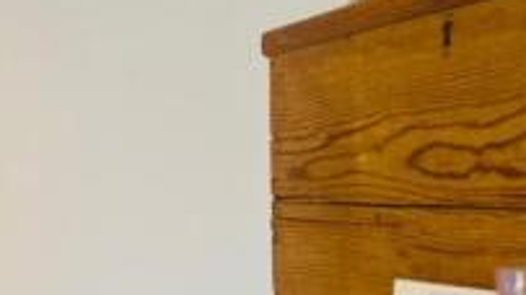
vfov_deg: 16.1
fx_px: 1046
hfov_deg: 26.3
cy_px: 138
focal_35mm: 75
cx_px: -35
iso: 160
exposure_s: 1/50
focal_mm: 6.86
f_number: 1.78
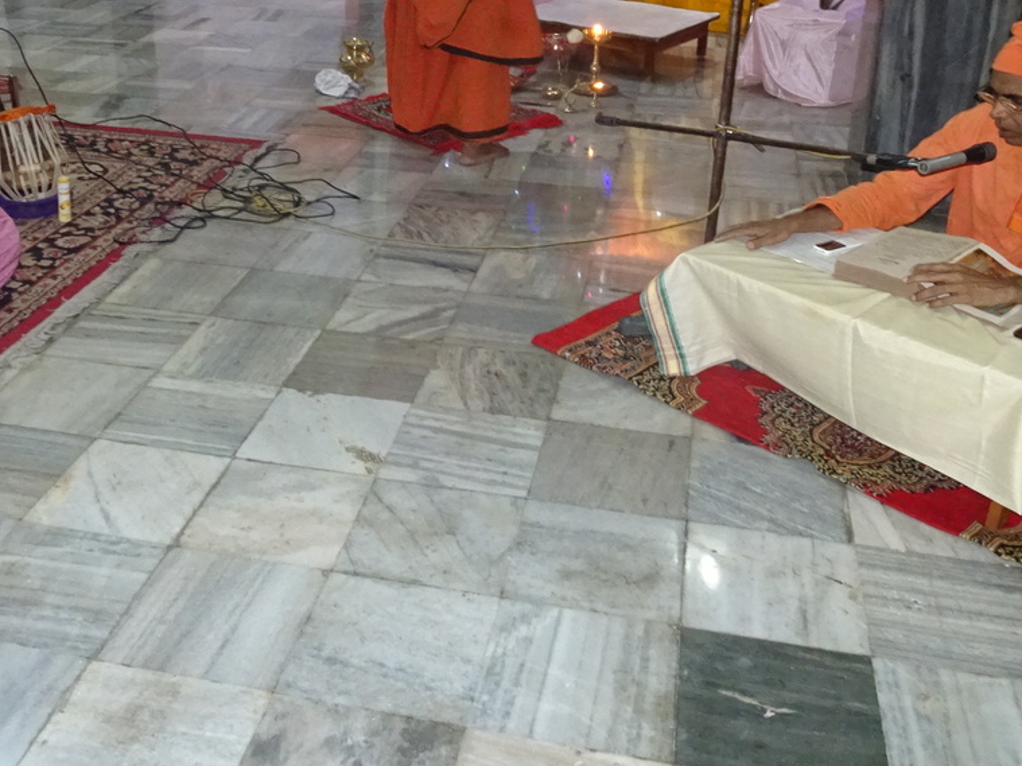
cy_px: 170
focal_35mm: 41
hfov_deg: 45.6
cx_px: 423
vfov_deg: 34.2
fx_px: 1210
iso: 1000
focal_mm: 4.1
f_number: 3.5
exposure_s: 1/30
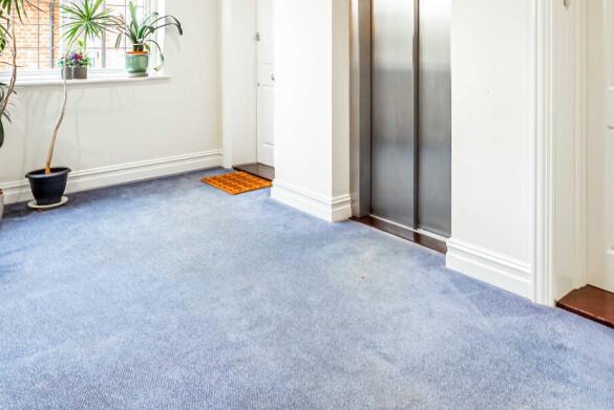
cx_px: 368
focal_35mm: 29
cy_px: 52
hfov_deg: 63.0
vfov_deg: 41.9
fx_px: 496
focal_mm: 16.6
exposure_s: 1/15
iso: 200
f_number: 8
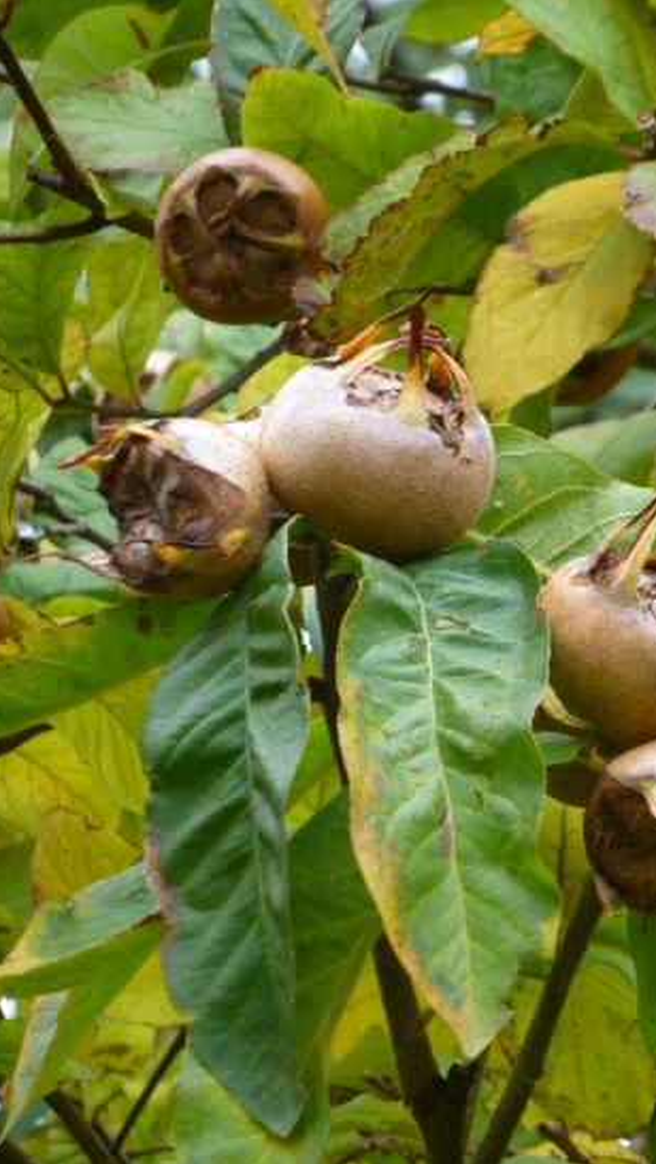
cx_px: 395
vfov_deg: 7.9
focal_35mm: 273
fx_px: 8436
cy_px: 583
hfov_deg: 4.5
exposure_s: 1/60
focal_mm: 44.4
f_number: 5.7
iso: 400
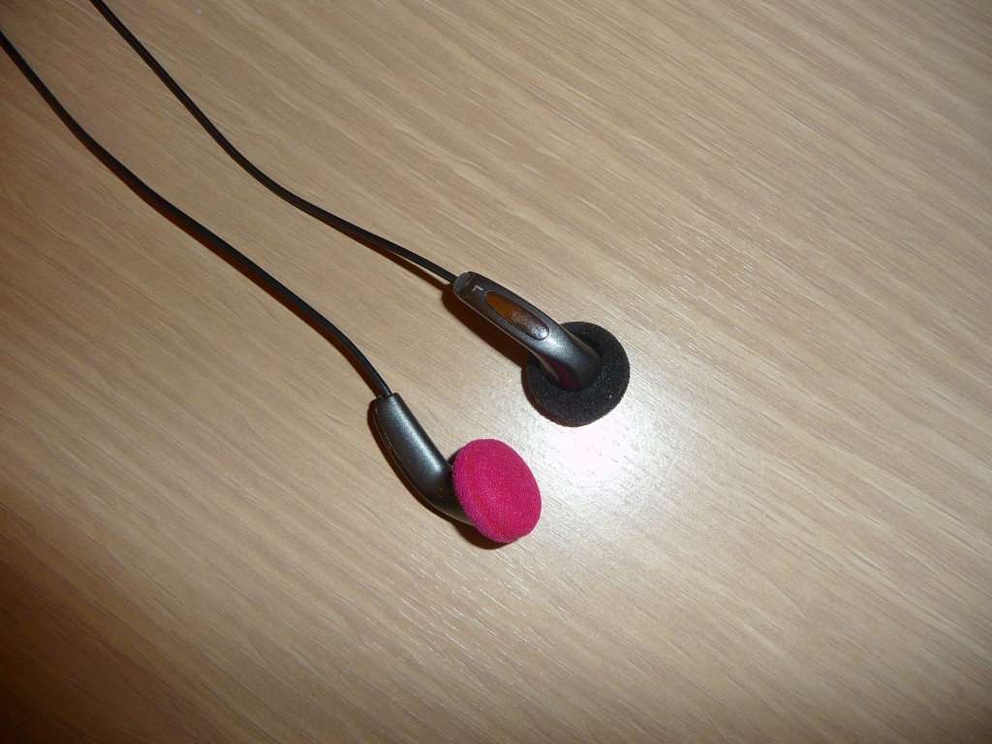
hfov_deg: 63.4
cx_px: 496
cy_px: 372
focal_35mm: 28
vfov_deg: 49.7
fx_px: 802
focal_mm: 4.7
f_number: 3.3
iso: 100
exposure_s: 1/8
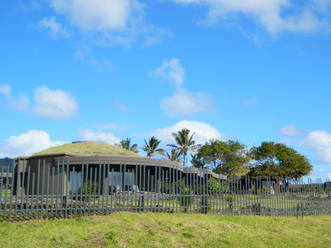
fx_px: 449
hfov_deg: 40.4
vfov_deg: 30.9
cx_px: 166
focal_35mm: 47
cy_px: 124
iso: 80
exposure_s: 1/1000
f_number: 3.6
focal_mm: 8.4
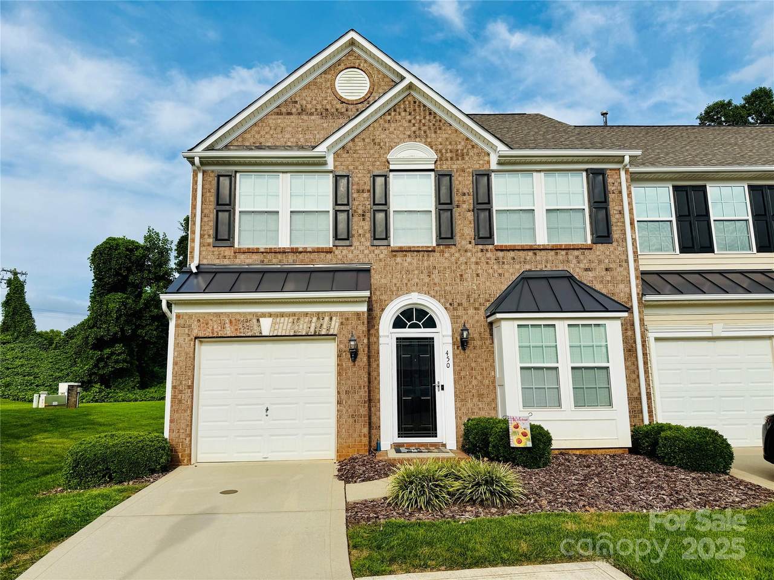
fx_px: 537
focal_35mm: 24
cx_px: 387
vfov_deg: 56.8
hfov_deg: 71.6
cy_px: 290
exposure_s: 1/4975
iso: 80
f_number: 1.78
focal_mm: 6.76
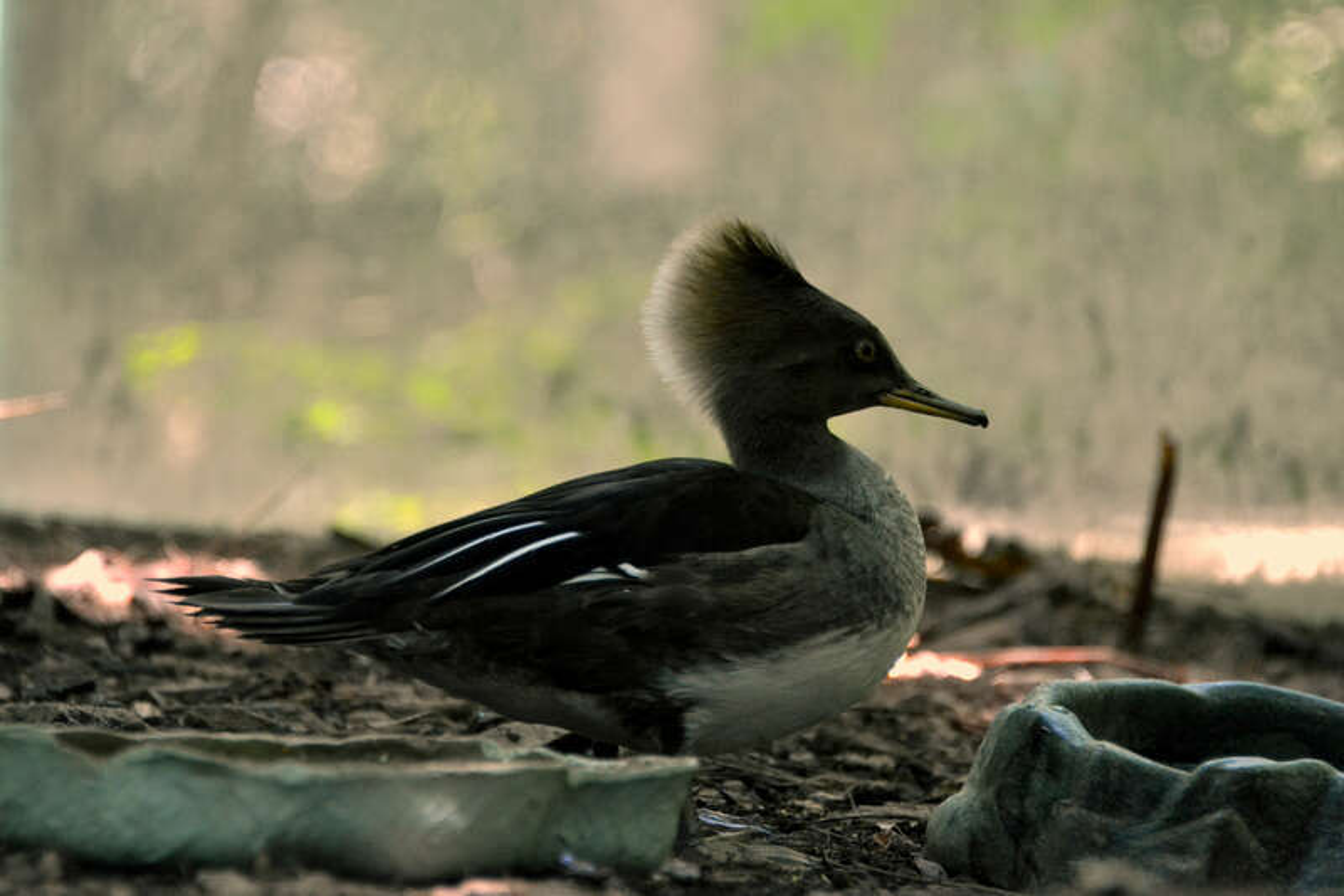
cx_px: 672
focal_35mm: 450
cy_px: 448
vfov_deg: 3.1
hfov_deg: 4.6
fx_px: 16795
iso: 2200
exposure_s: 1/125
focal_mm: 300
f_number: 5.6
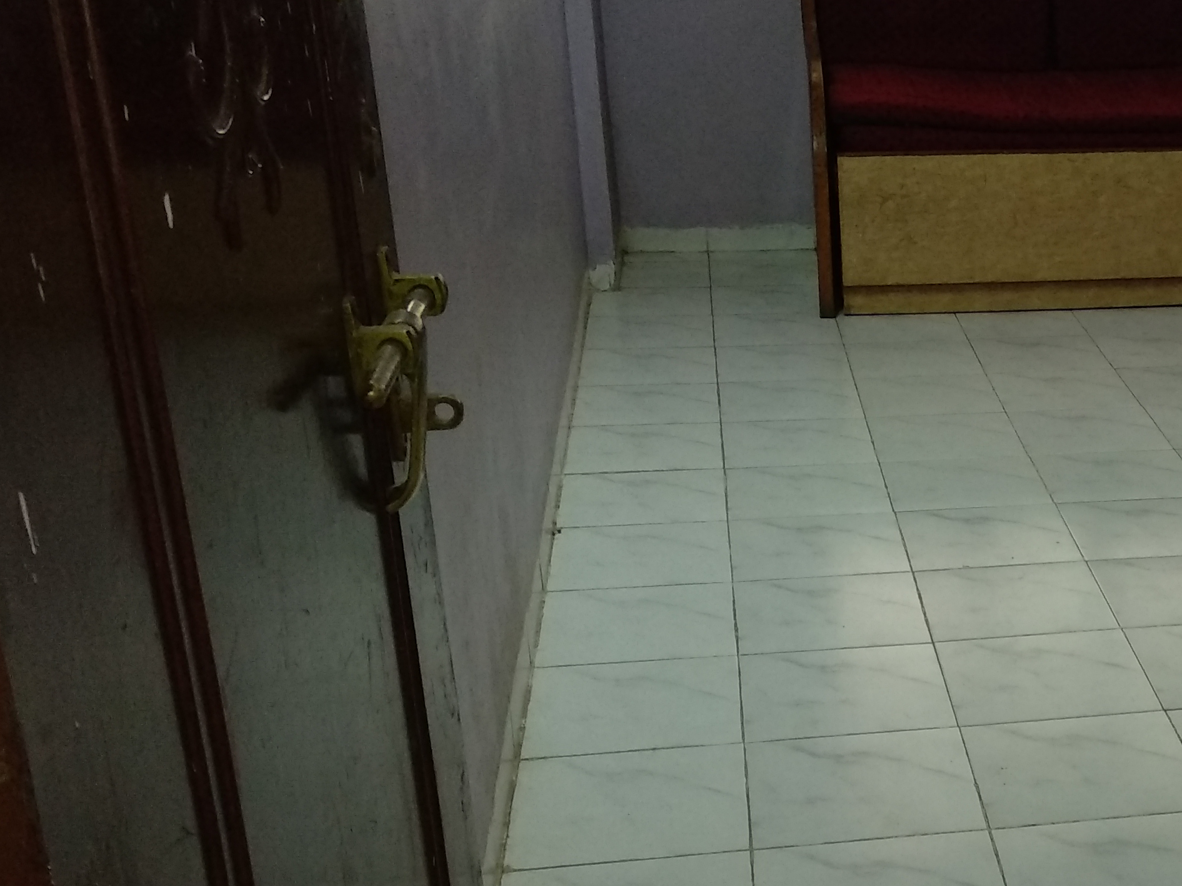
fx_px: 1878
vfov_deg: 26.3
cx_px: 1071
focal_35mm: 55
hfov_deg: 33.1
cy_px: 631
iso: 500
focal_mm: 3.81
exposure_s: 1/25
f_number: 2.2
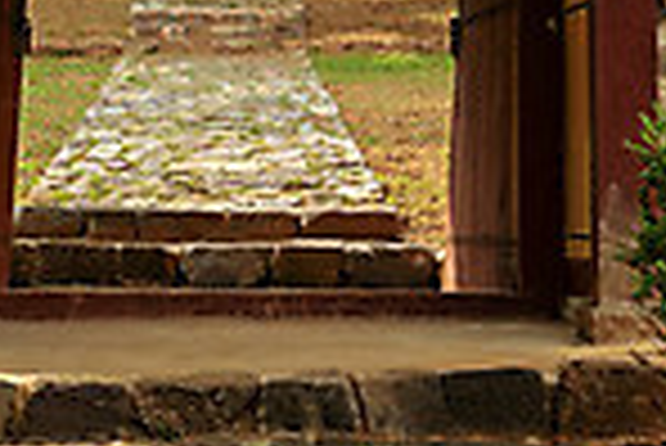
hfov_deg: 14.4
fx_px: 2630
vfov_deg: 9.3
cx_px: 248
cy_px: -315
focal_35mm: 142
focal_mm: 35
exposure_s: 1/250
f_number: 6.3
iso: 400
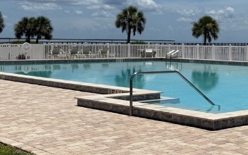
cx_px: 268
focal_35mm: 74
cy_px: 49
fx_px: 500
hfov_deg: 25.9
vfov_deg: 17.6
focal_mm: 6.76
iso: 80
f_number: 1.78
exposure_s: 1/14286
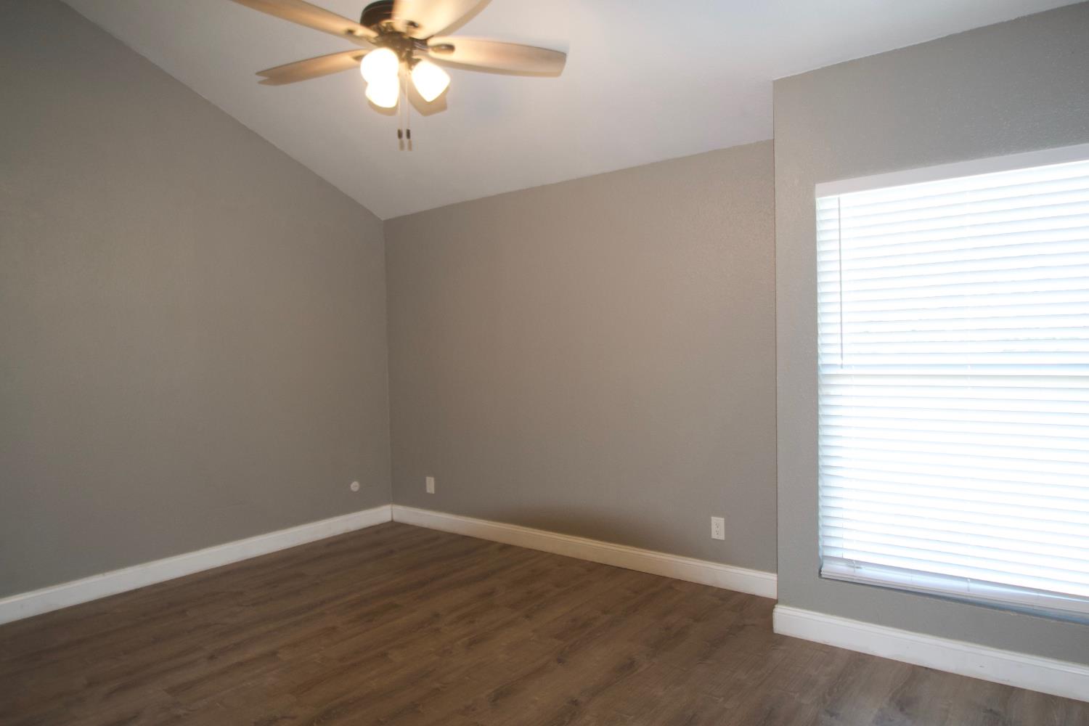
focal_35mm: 21
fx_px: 635
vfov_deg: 59.5
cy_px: 363
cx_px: 544
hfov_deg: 81.2
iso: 500
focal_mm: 14
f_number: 4
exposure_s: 1/60
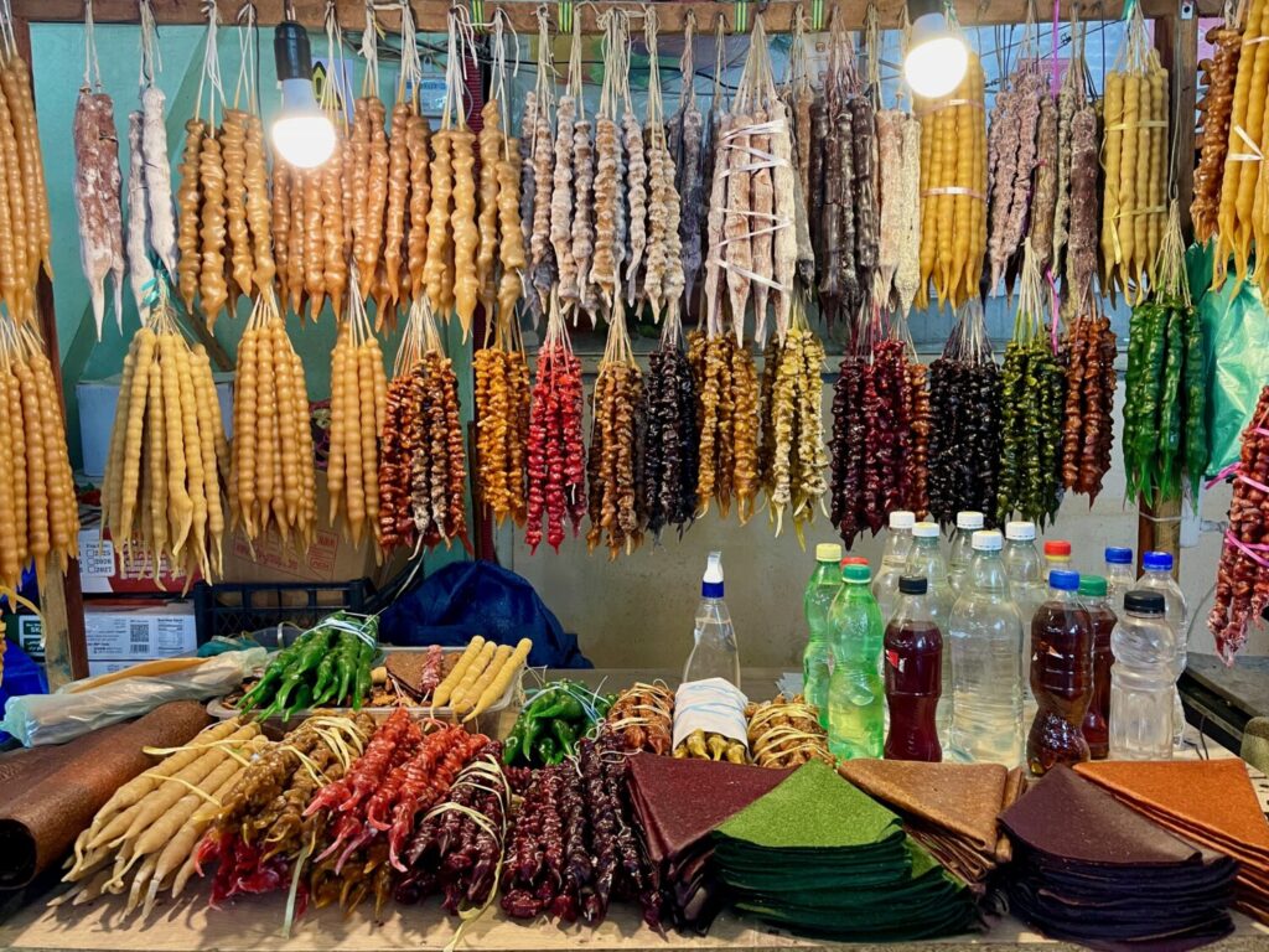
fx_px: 953
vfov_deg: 53.1
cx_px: 634
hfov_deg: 67.3
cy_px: 476
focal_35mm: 26
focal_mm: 4.2
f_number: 1.6
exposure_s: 1/50
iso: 160
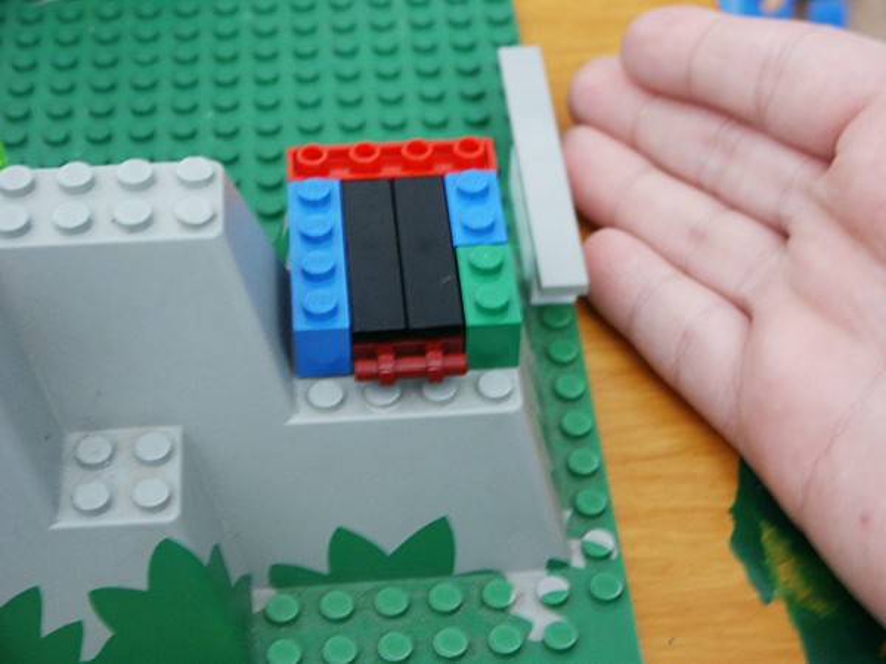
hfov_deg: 25.0
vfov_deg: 18.9
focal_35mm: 78
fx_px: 1996
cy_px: 332
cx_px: 443
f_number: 3.6
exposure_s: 1/10
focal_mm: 15.51
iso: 200
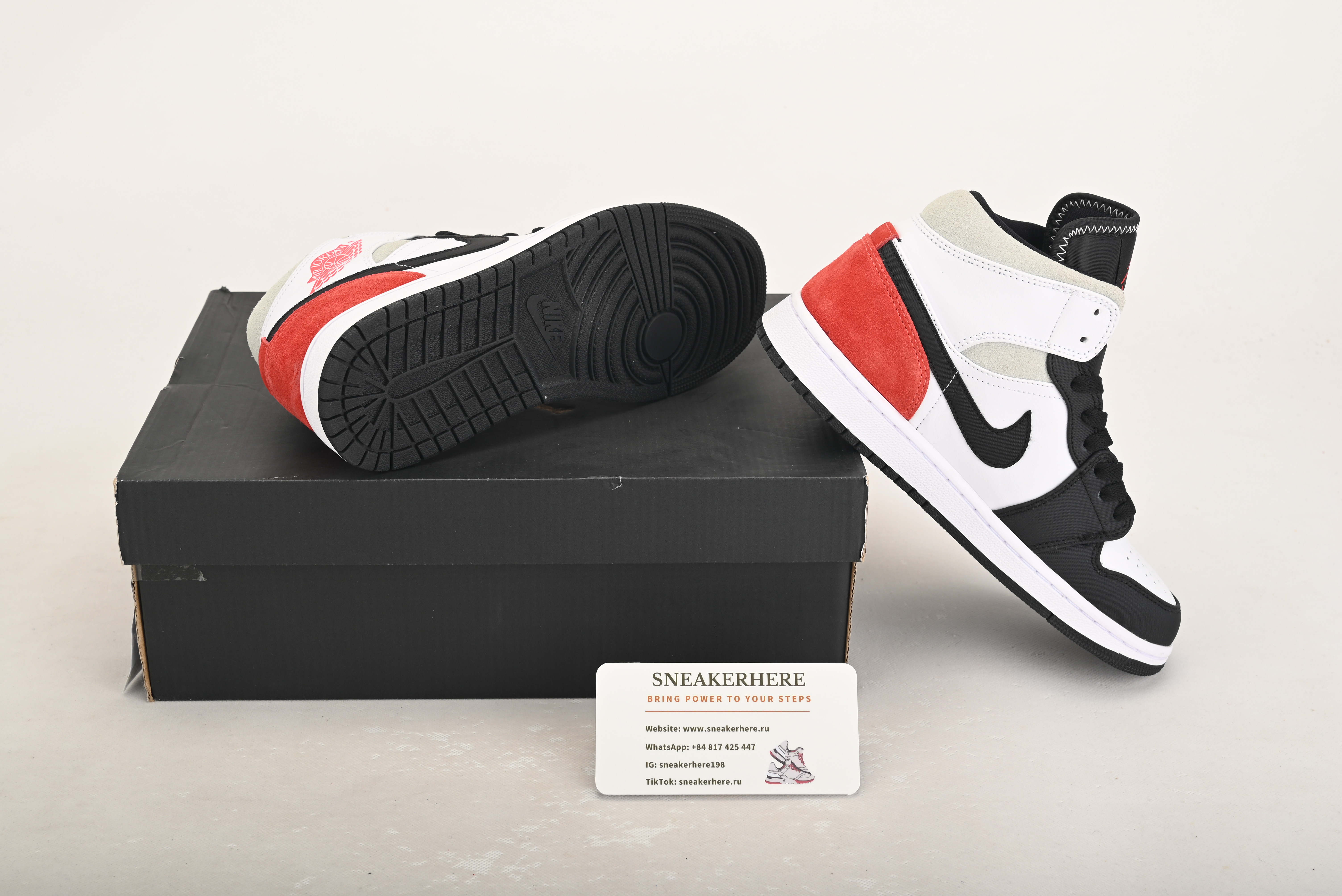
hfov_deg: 39.6
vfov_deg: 27.0
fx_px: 1865
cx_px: 671
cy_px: 448
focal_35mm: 50
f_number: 11
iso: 100
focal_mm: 50
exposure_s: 1/200
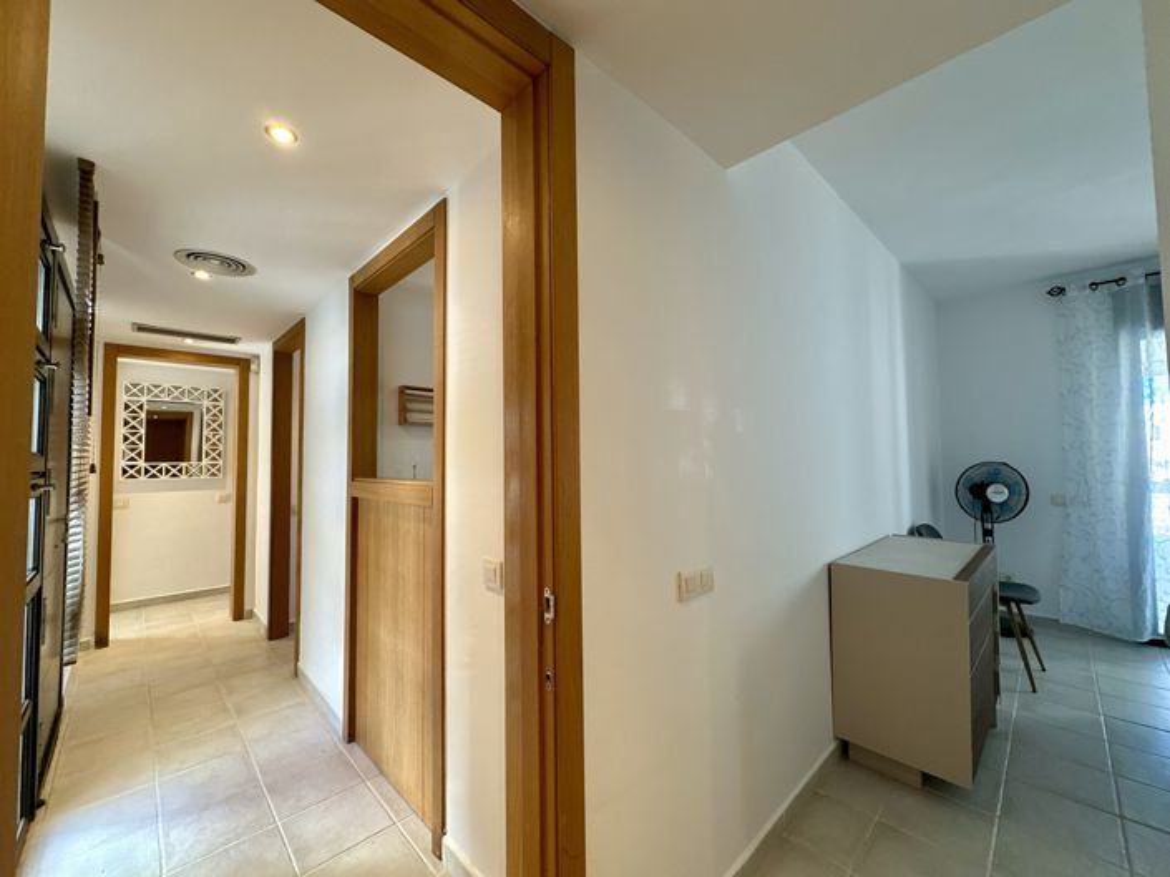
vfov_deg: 85.6
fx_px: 473
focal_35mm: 14
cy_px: 438
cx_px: 585
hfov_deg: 102.1
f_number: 2.2
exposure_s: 1/99
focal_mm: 2.22
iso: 160
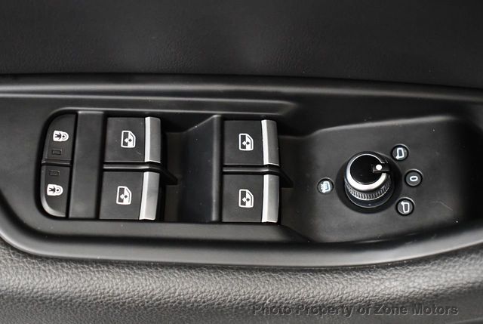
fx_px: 860
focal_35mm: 64
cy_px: 162
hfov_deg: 31.4
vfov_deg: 21.3
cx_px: 242
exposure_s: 1/60
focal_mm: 32
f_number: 4.5
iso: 4000
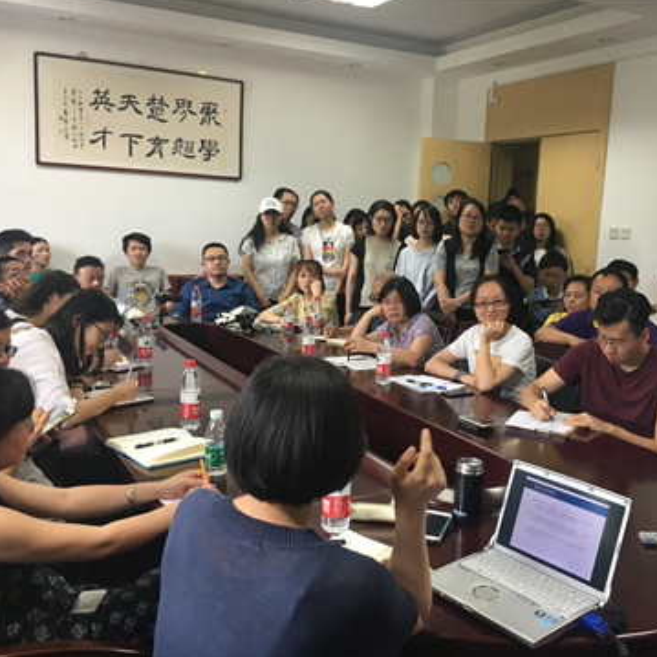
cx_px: 382
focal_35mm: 35
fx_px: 752
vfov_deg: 47.2
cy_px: 327
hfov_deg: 47.0
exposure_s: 1/33
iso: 80
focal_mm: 4.15
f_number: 2.2
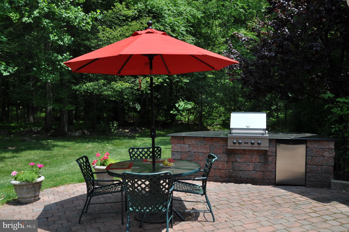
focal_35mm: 33
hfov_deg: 57.3
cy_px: 116
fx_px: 320
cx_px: 174
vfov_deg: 39.9
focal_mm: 22
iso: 200
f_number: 8
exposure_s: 1/250
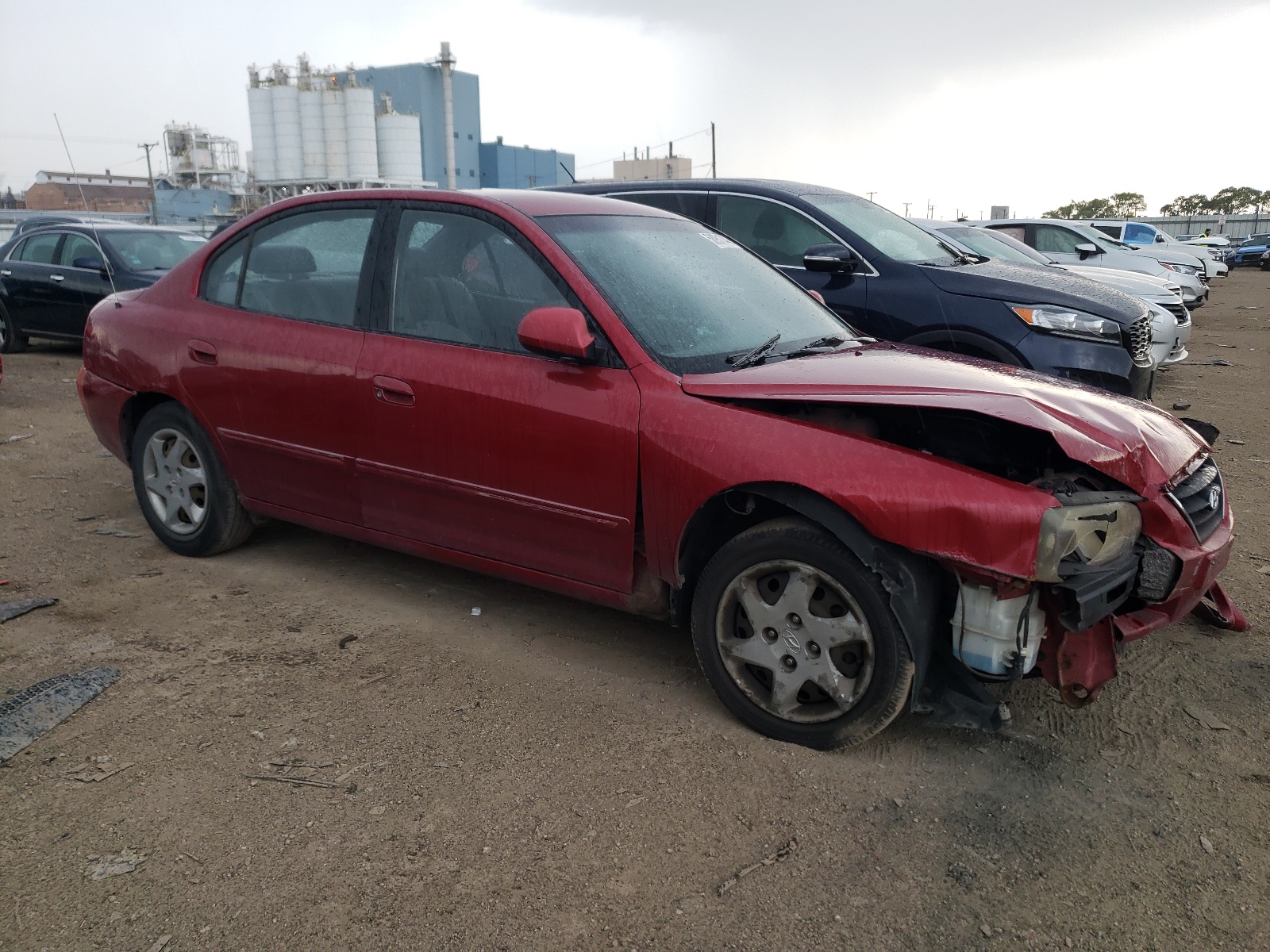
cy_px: 476
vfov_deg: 53.1
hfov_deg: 67.3
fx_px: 954
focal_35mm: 26
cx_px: 635
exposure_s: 1/120
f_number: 1.5
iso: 54
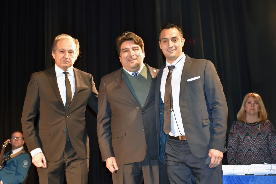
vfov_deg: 18.9
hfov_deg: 28.1
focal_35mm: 72
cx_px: 138
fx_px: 552
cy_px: 92
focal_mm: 48
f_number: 4.8
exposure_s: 1/60
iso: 800
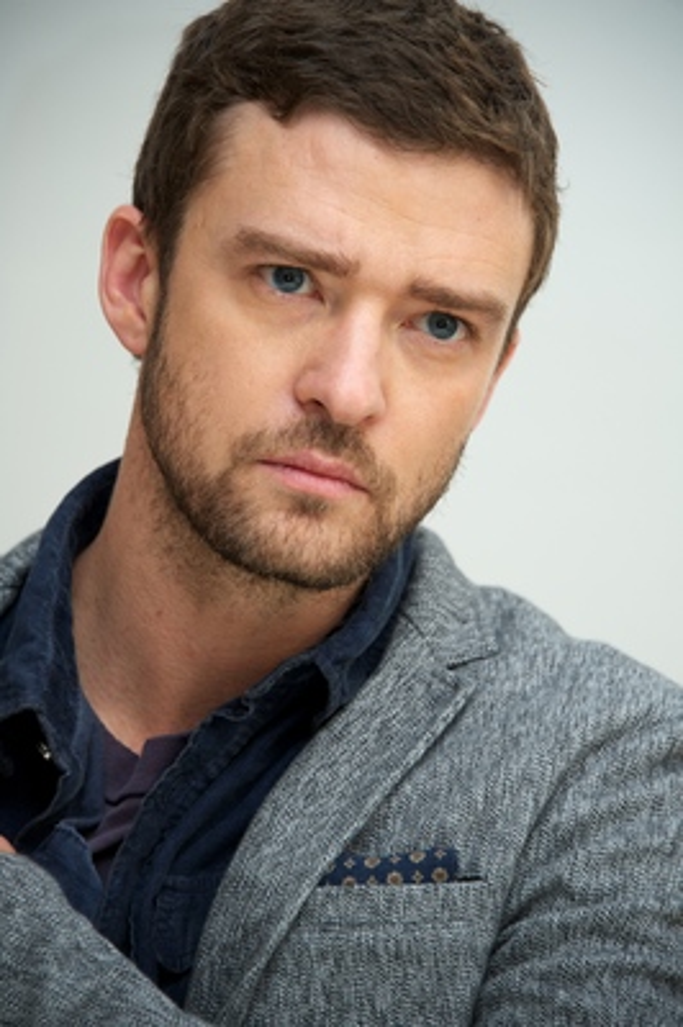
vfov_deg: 8.2
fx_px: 7126
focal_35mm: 250
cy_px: 514
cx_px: 342
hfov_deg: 5.5
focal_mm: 250
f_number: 6.3
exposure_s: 1/60
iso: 400
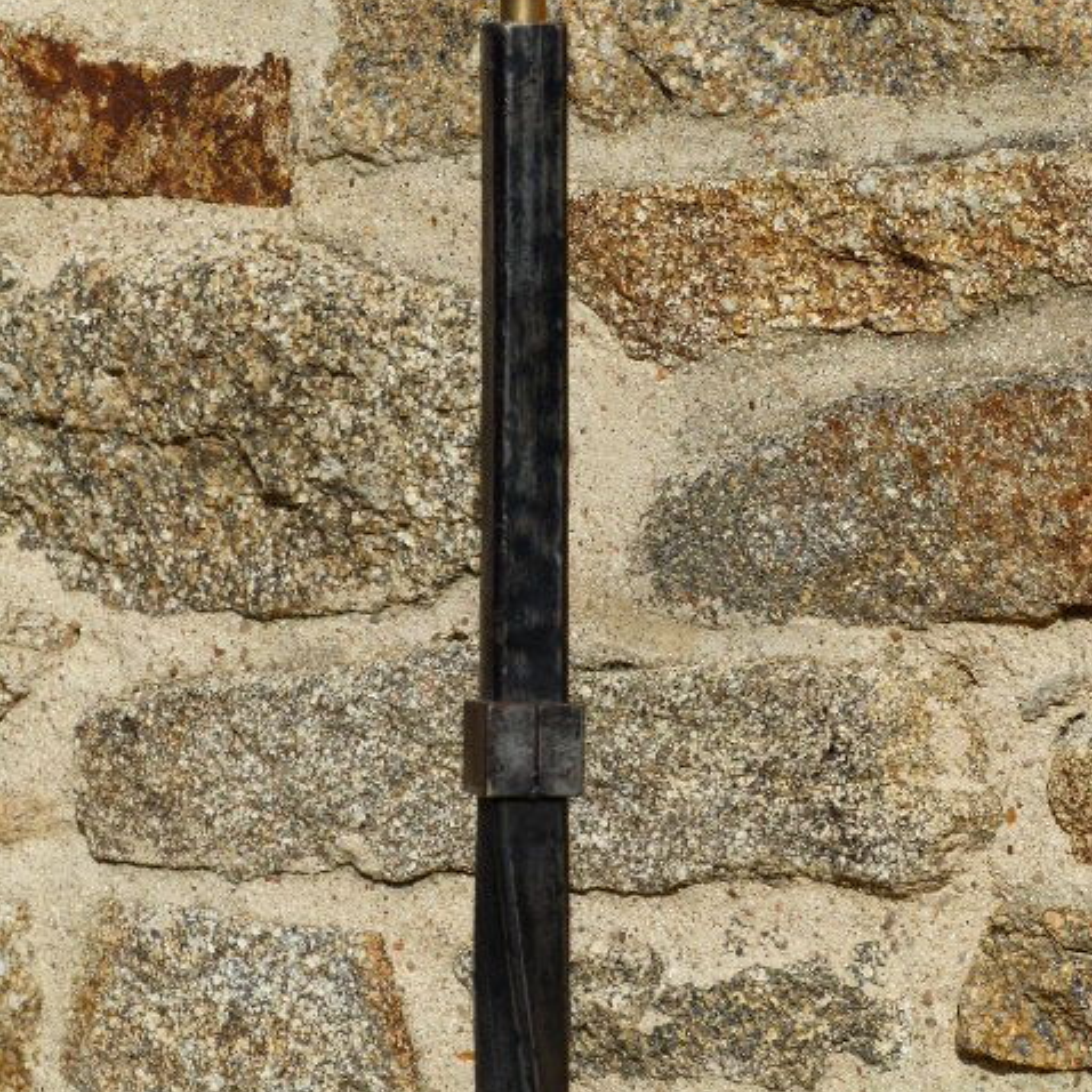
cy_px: 519
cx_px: 546
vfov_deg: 7.4
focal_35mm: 238
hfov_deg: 7.4
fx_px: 8494
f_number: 4
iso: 100
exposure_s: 1/1600
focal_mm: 36.2
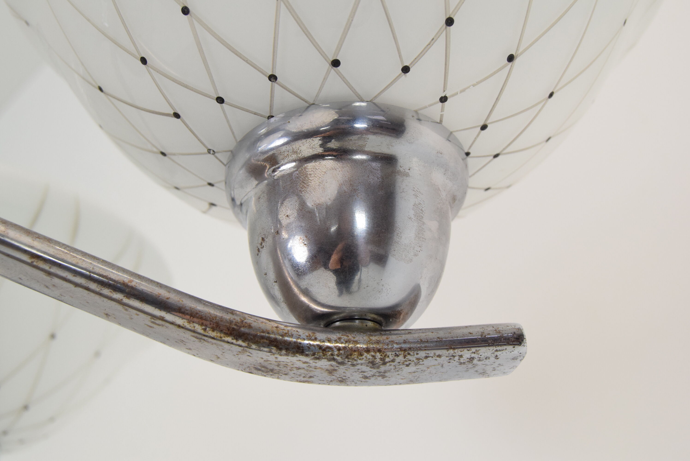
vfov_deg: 28.1
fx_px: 921
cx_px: 345
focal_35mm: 48
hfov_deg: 41.1
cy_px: 230
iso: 1600
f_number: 8
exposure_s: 1/160
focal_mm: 32
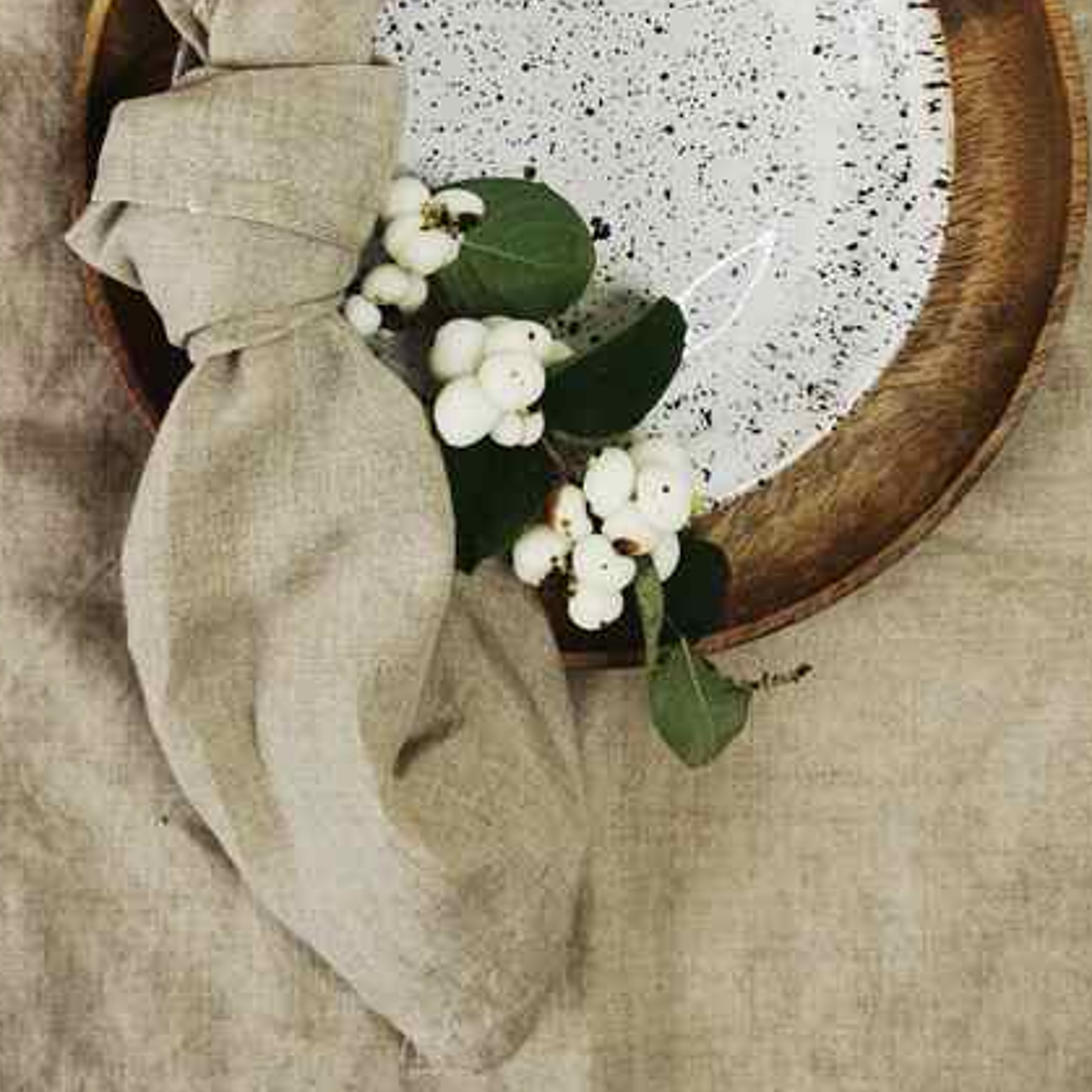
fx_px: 1321
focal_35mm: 37
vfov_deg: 43.5
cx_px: 513
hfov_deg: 44.9
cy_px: 276
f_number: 1.6
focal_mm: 5.56
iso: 125
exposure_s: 1/50
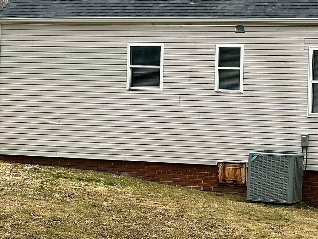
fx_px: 891
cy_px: 100
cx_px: 267
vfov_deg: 15.2
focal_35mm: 97
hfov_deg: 20.0
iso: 64
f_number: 1.78
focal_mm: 6.86
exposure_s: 1/850
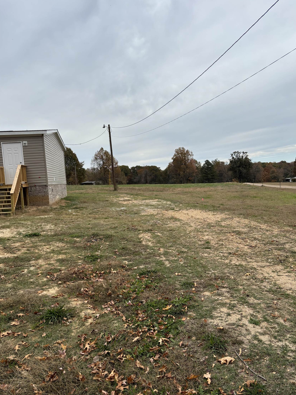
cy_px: 194
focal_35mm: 27
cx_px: 146
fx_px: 308
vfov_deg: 65.3
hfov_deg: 51.3
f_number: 1.6
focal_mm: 5.96
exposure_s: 1/1984
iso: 50
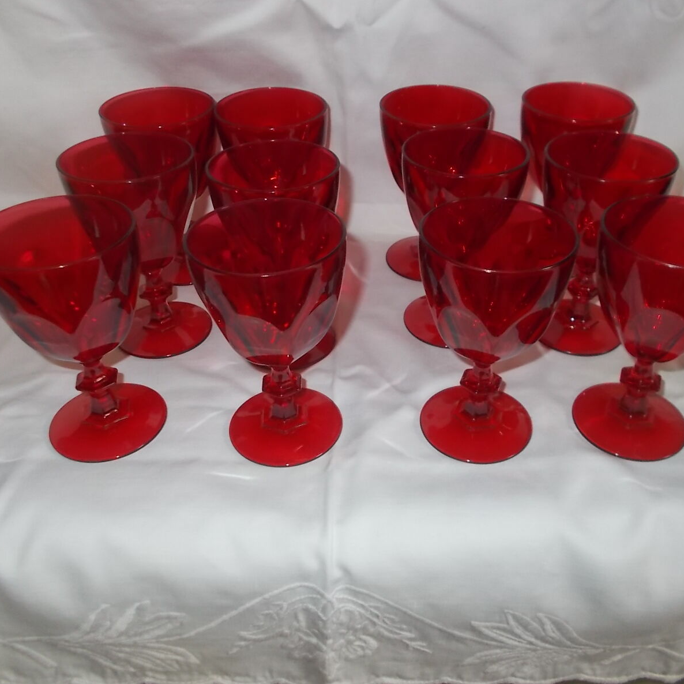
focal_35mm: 31
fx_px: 693
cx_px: 382
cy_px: 339
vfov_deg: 52.5
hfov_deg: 52.4
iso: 200
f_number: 3.2
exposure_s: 1/25
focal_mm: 4.6
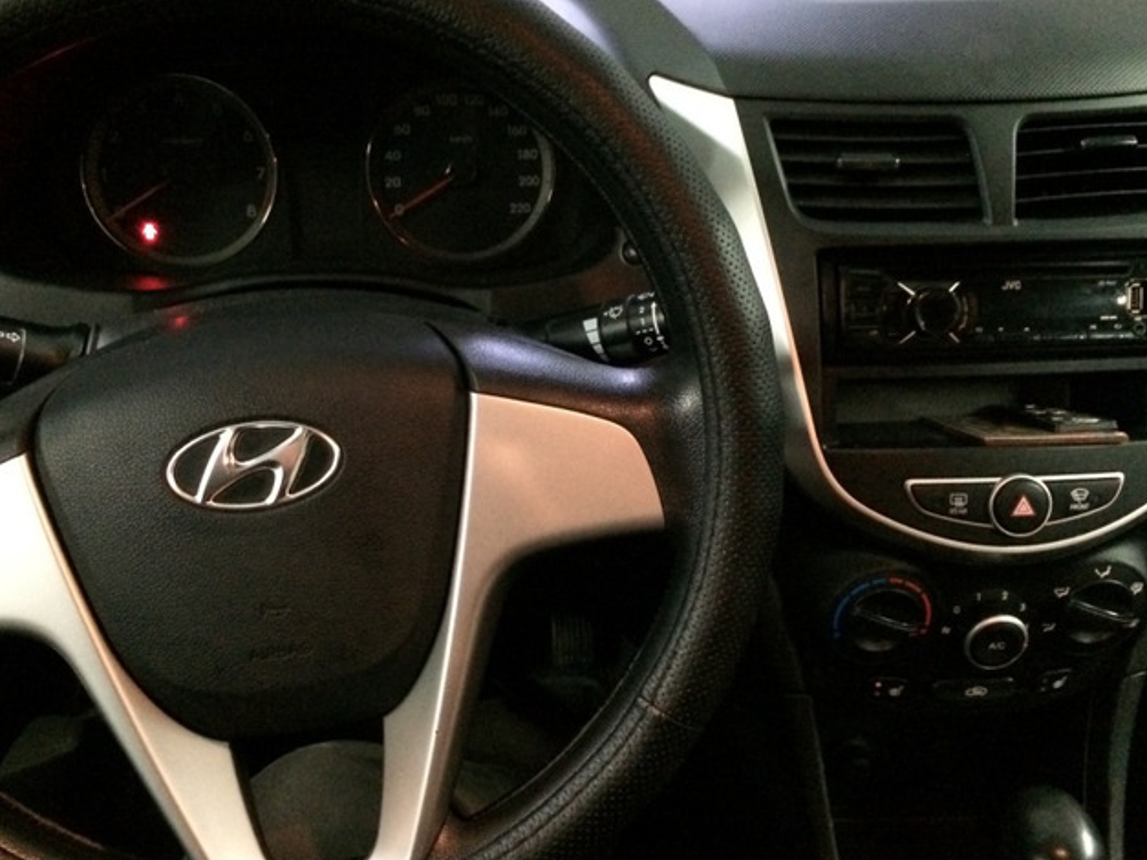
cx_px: 541
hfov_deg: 50.1
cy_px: 425
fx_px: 1226
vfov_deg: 38.7
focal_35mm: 37
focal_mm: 4.15
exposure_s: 1/17
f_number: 2.2
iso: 640
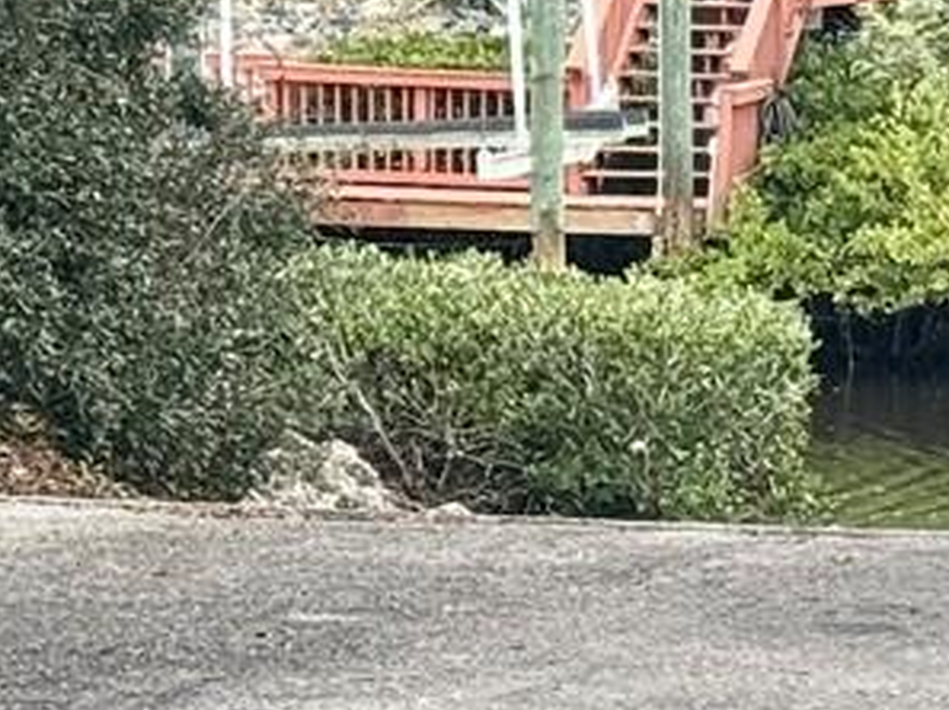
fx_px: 7092
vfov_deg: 5.7
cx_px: 2368
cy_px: 438
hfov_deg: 7.1
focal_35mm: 259
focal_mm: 6.76
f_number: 1.78
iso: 64
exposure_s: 1/582
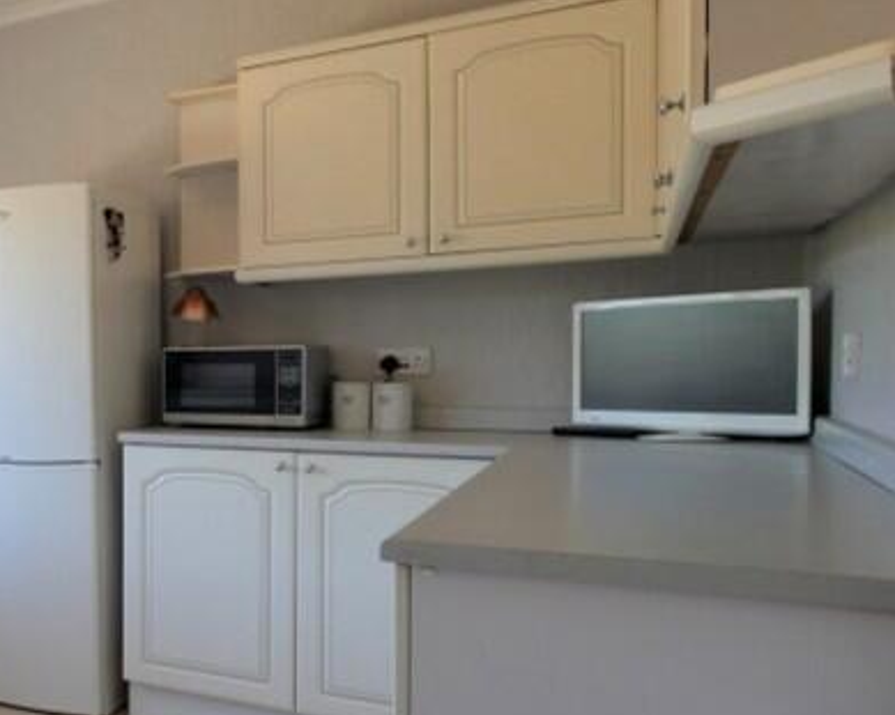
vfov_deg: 41.1
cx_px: -131
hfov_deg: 39.3
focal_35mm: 36
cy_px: 401
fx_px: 953
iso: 200
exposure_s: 1/100
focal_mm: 7
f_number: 4
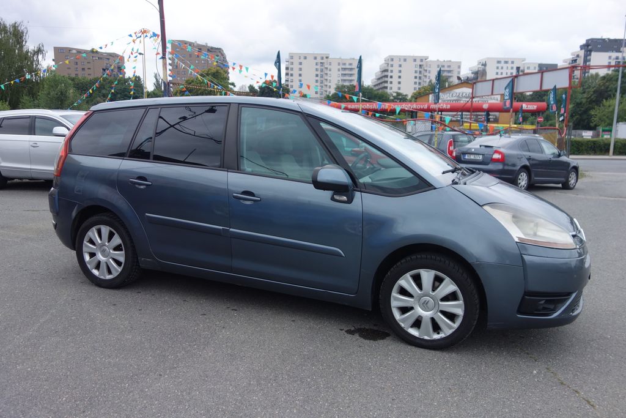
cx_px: 313
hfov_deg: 65.5
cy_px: 209
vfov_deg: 46.4
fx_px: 487
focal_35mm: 28
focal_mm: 10.4
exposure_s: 1/2000
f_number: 1.8
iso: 125
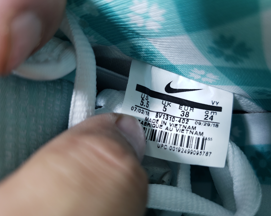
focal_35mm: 28
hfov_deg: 62.2
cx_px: 143
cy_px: 110
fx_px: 225
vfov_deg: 51.5
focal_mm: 4.3
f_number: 1.5
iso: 50
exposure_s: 1/121
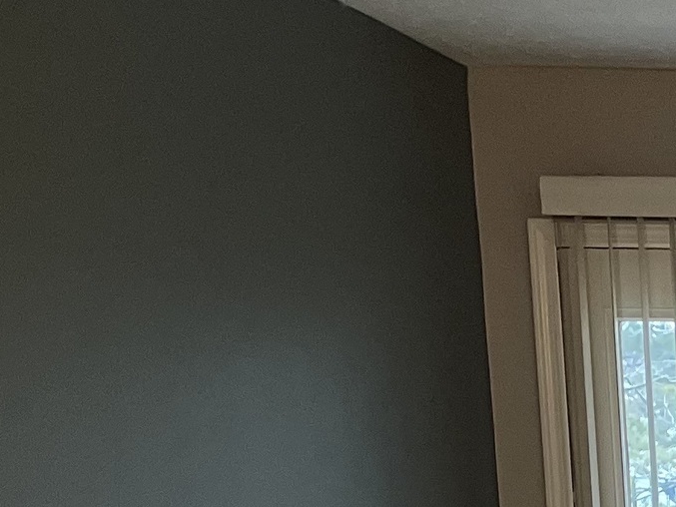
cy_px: 956
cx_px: 1341
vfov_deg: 11.5
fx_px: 2305
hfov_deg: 14.1
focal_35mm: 118
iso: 320
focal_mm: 4.2
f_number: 1.6
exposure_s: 1/60
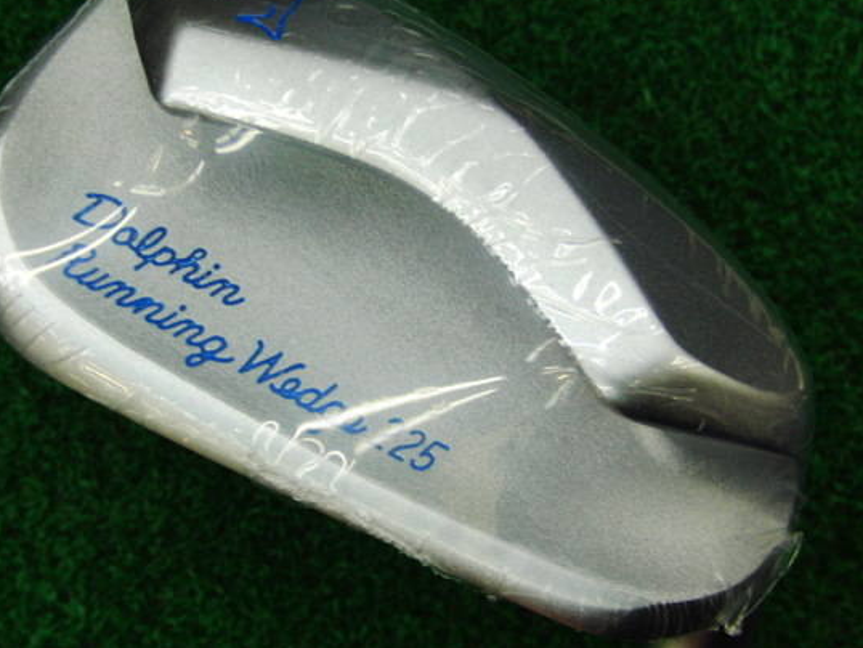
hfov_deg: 42.8
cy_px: 310
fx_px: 1097
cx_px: 353
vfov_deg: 32.9
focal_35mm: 44
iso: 200
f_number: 3.6
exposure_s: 1/80
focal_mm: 6.42
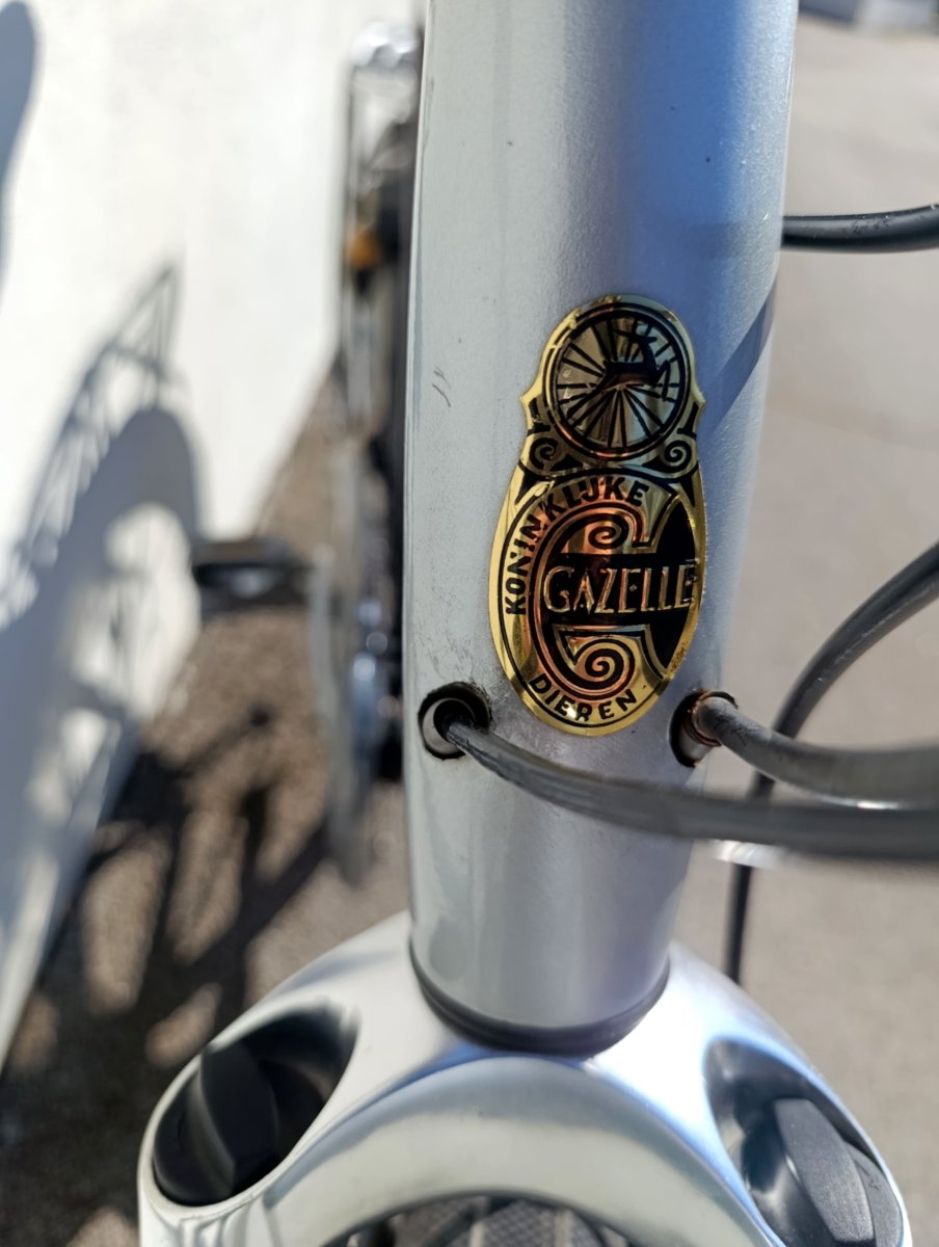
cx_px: 470
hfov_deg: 59.0
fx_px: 830
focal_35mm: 23
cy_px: 624
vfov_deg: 73.8
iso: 50
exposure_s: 1/442
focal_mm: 6.11
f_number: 1.65
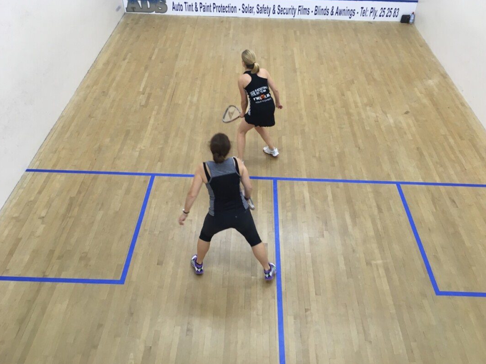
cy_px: 179
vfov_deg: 46.8
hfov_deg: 59.9
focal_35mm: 30
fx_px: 421
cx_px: 248
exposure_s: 1/33
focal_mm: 4.15
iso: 64
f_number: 2.2
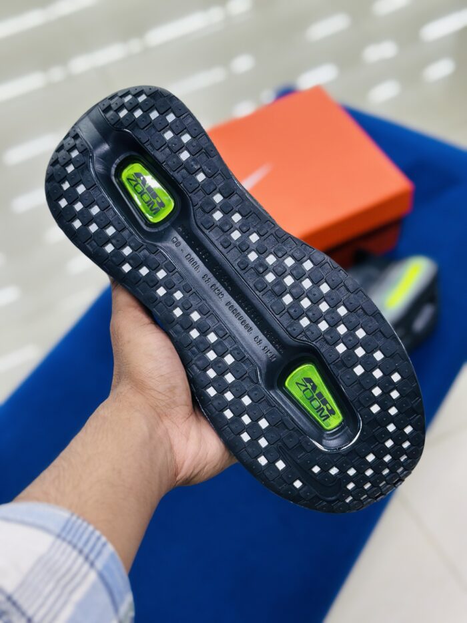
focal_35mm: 48
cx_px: 234
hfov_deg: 30.3
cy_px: 312
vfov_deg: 39.7
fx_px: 863
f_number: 1.78
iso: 125
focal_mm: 6.86
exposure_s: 1/100
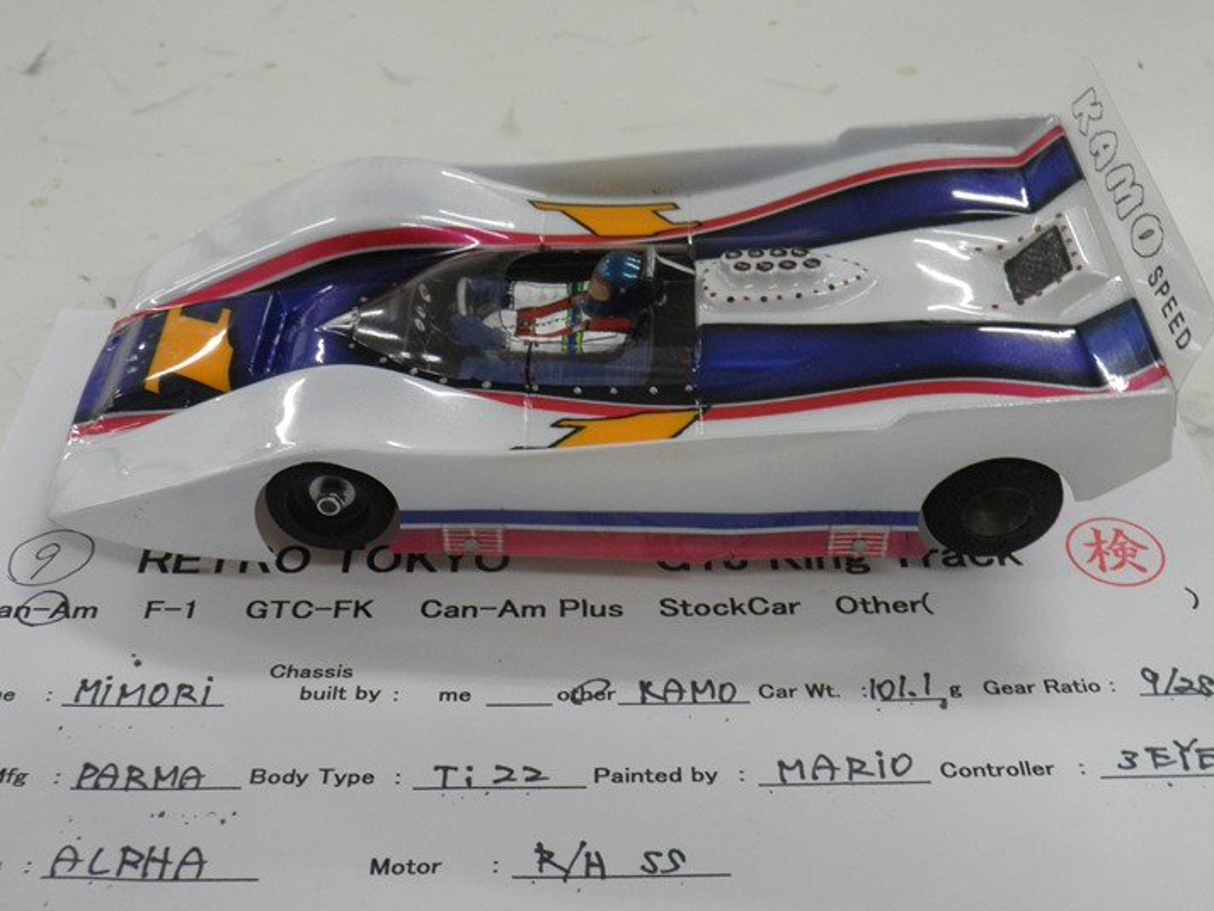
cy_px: 472
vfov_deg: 31.5
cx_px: 613
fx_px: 1614
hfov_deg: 41.2
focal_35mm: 46
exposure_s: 1/30
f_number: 3.9
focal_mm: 7.3
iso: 200
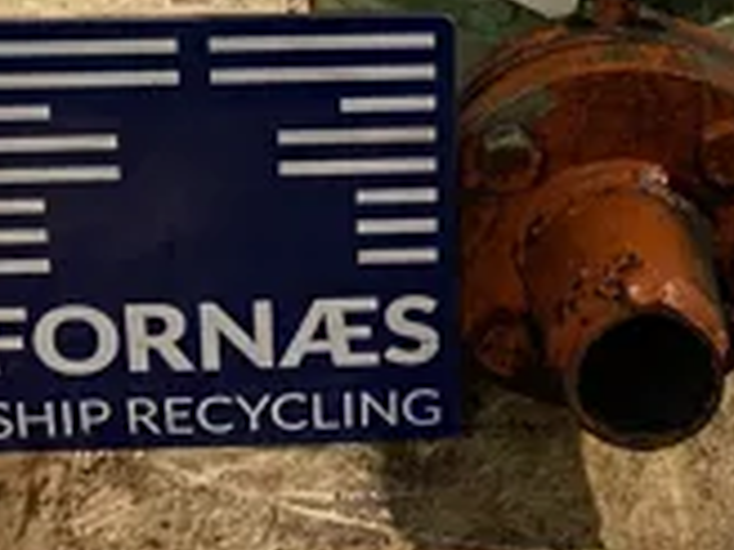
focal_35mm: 98
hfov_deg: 19.9
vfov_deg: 14.1
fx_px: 2078
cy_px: -293
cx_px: 559
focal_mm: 4.25
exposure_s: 1/50
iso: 200
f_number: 1.8
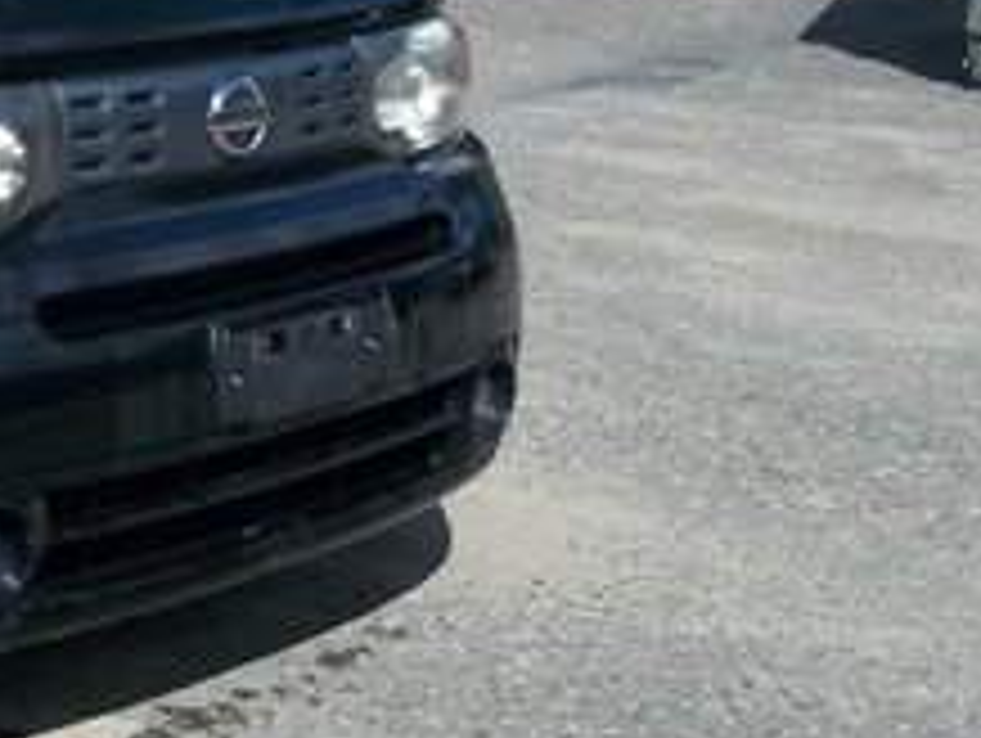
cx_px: -389
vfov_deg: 18.8
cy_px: 205
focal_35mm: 78
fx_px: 2213
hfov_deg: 21.8
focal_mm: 4.9
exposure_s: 1/200
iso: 80
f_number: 8.9
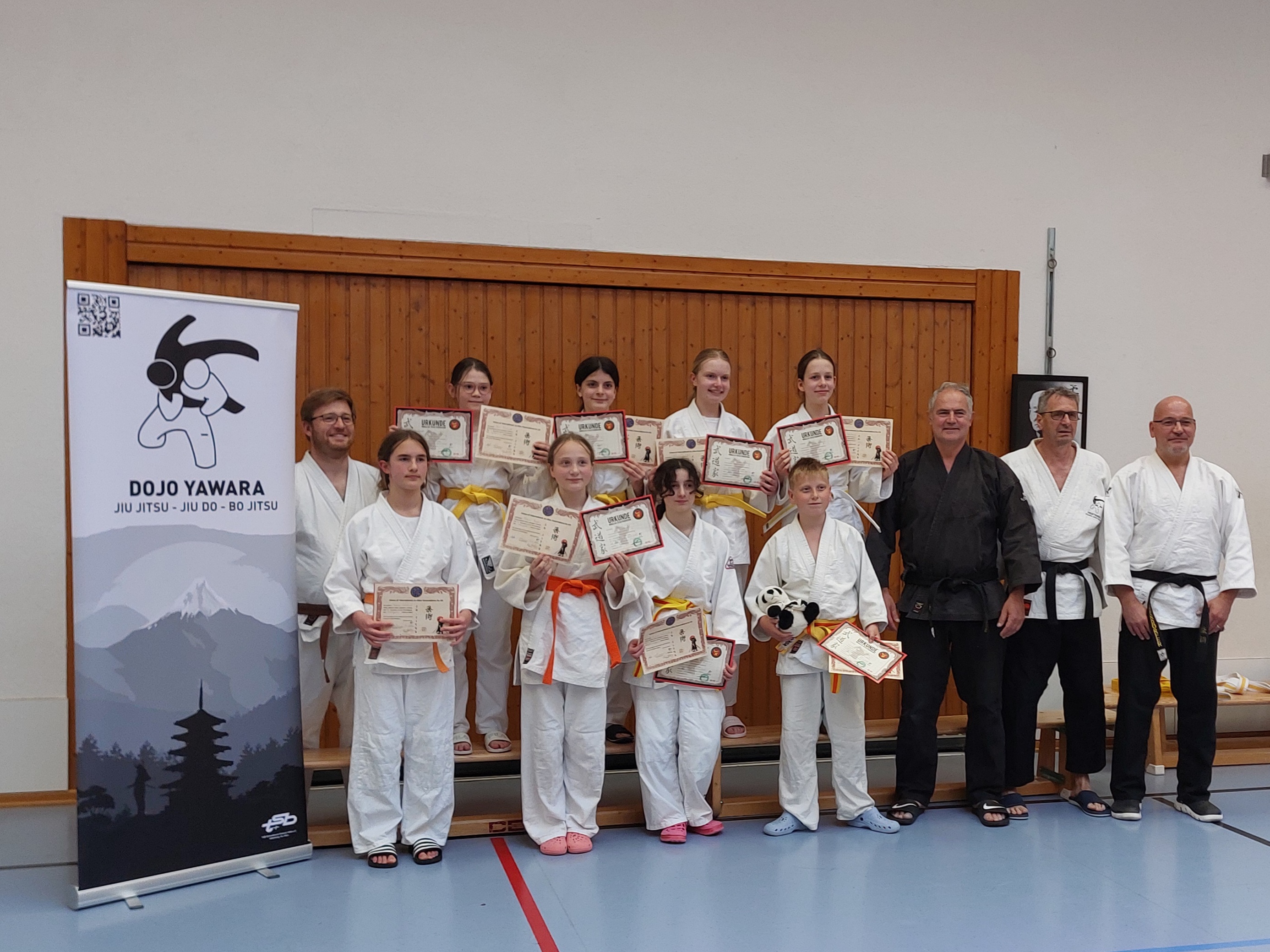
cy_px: 476
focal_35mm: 25
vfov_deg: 54.9
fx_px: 917
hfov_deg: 69.4
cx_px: 635
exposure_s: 1/50
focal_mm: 5.23
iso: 64
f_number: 1.8
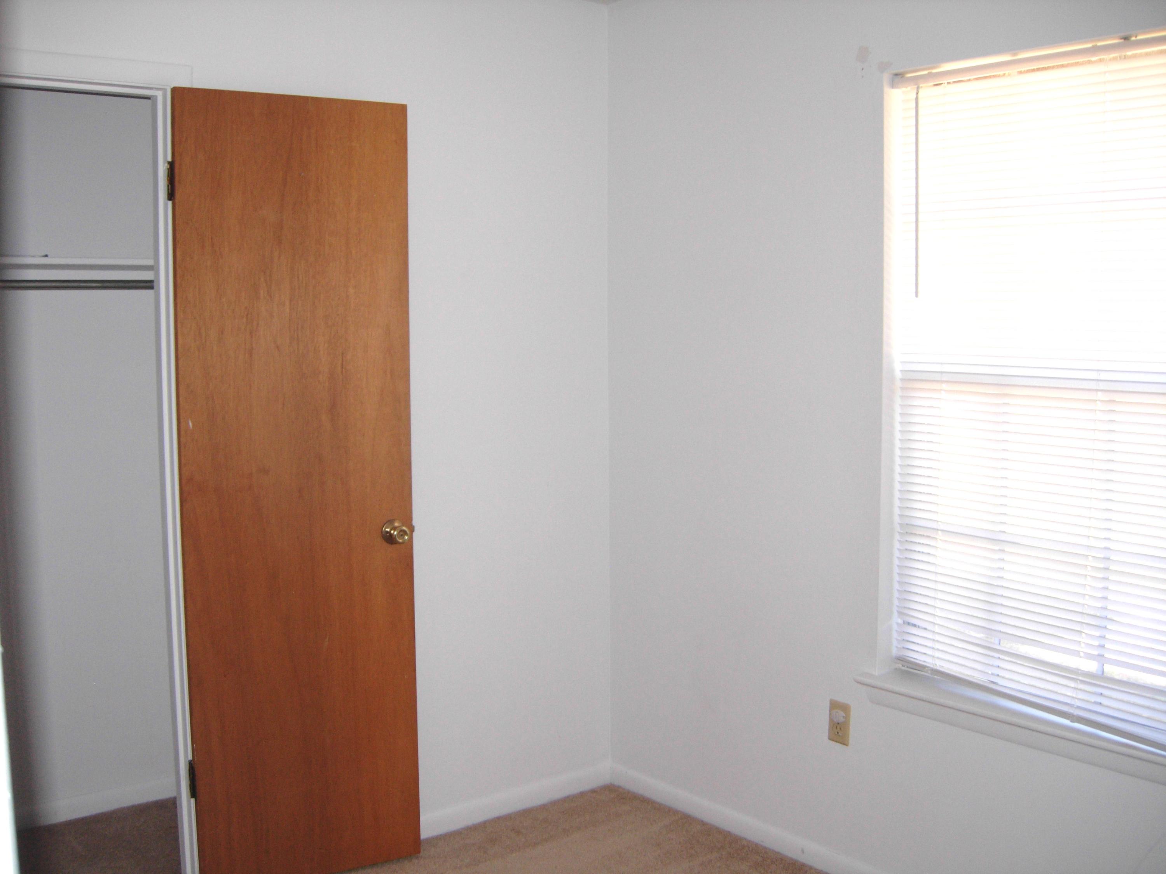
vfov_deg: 39.7
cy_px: 437
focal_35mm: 36
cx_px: 583
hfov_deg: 51.4
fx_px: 1213
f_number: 2.7
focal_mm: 7.5
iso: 66
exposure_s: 1/60.4
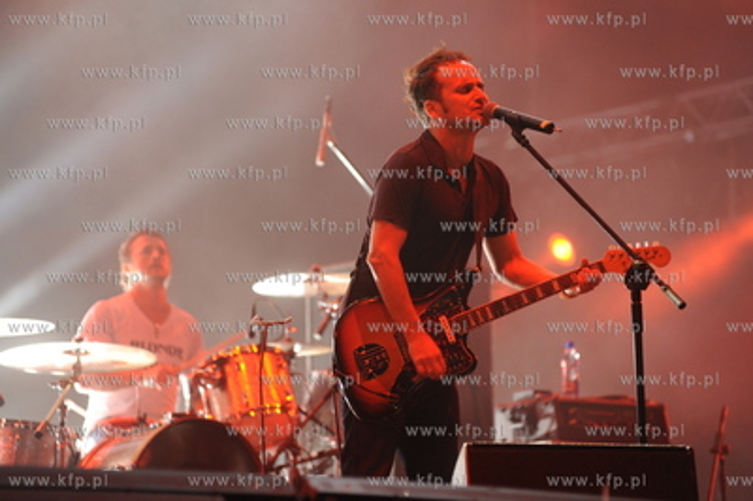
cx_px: 376
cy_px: 250
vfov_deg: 6.9
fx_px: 4180
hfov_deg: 10.3
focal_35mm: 200
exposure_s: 1/100
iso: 1600
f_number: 4
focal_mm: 200
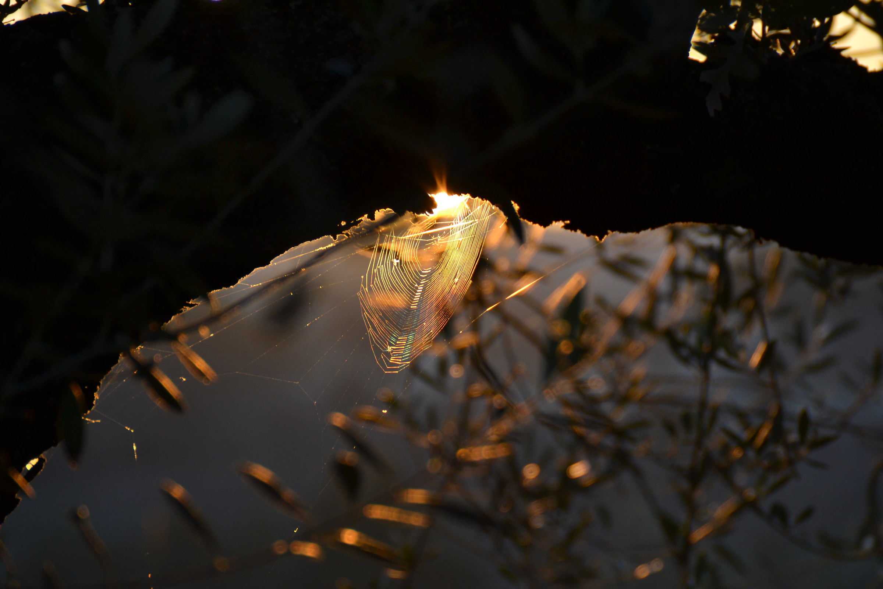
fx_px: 7358
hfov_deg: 6.9
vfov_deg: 4.6
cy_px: 294
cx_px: 442
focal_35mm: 300
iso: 400
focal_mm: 200
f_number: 6.3
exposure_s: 1/500
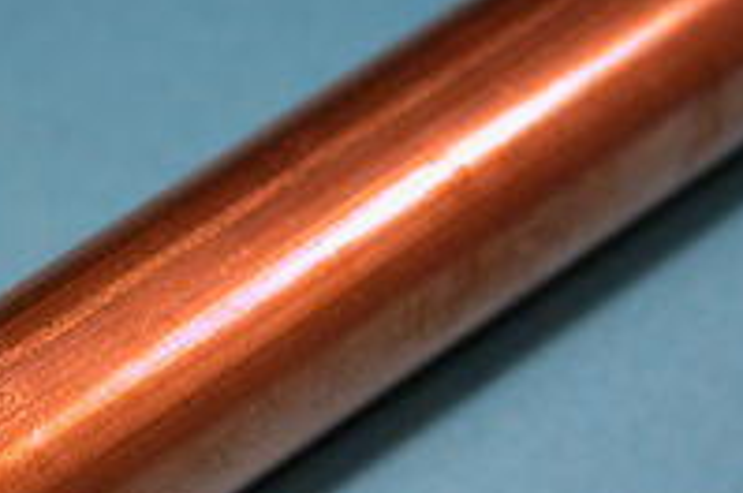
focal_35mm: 224
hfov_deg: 9.2
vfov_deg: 6.1
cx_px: 131
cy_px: 392
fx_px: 4616
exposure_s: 1/95.8
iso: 100
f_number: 3.7
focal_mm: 27.3
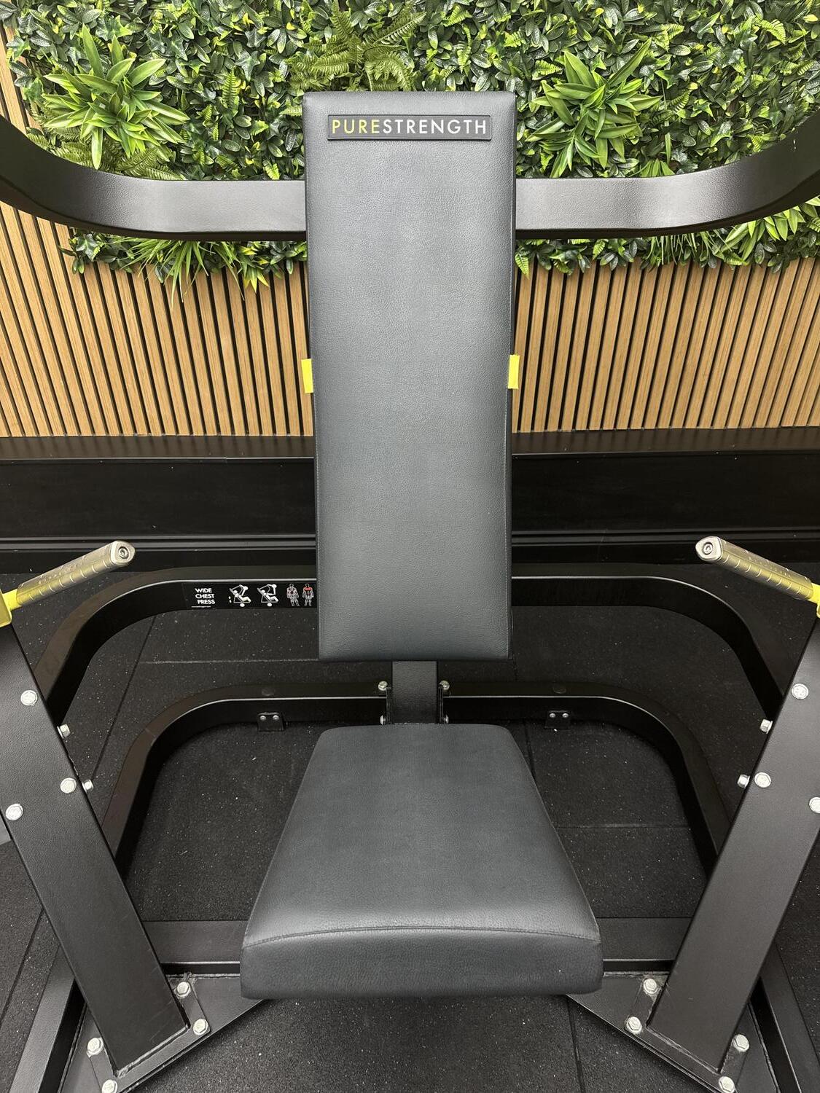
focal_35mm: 24
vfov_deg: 71.6
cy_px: 546
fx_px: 758
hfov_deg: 56.8
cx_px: 410
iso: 125
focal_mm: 6.76
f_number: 1.78
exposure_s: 1/50
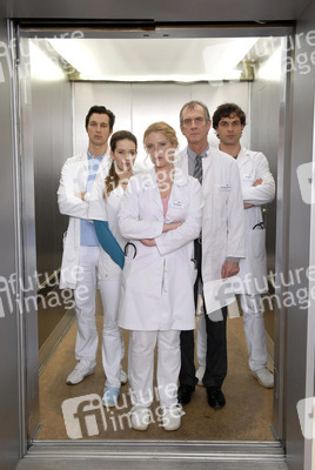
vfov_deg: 46.3
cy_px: 235
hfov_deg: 32.0
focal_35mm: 42
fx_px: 549
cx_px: 158
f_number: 5
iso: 500
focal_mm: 28
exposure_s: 1/80
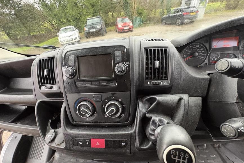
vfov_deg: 77.3
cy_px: 81
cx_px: 122
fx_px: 102
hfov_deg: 100.4
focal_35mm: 15
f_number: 2.2
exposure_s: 1/60
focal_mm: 2.22
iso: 640
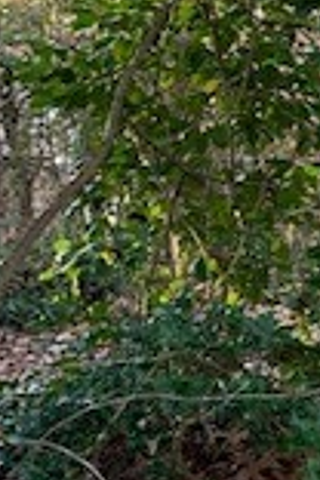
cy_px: 369
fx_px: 1480
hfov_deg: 11.1
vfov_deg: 18.3
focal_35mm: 111
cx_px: 662
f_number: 1.8
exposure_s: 1/121
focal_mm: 4.25
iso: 64
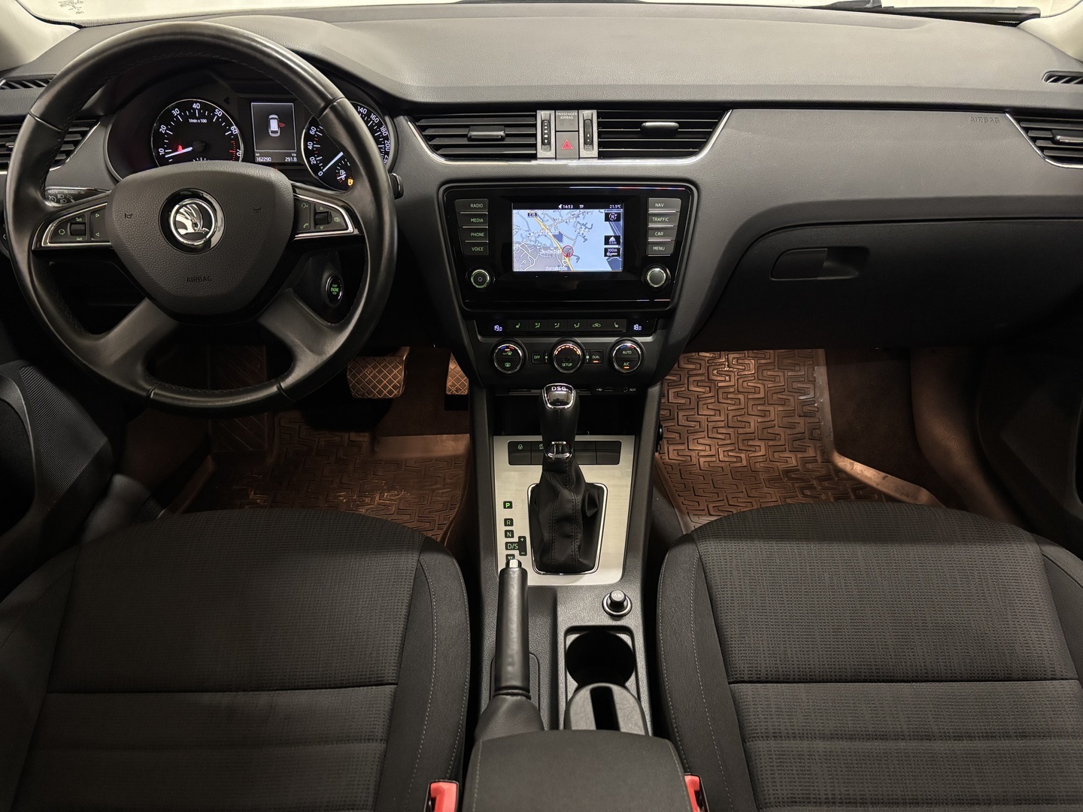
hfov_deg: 67.3
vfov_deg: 53.1
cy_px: 406
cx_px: 542
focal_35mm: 26
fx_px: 813
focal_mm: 5.96
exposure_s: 1/28
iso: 640
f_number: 1.6
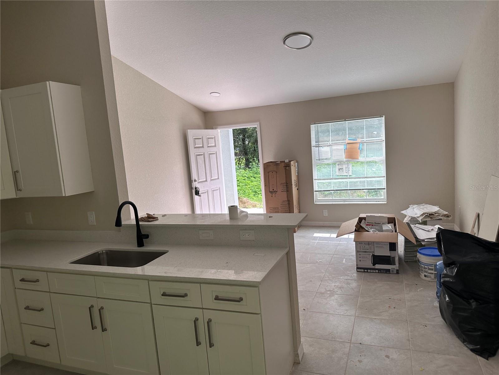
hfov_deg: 71.6
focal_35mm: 24
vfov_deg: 56.8
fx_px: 346
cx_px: 250
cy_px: 188
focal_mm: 6.86
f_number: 1.78
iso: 80
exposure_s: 1/567
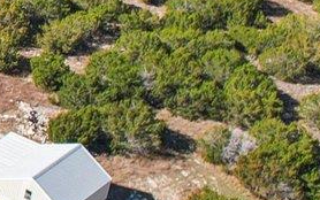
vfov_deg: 7.6
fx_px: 1440
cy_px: -217
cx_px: -769
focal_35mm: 165
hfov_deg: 9.0
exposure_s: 1/2000
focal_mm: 8.4
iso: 150
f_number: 2.8
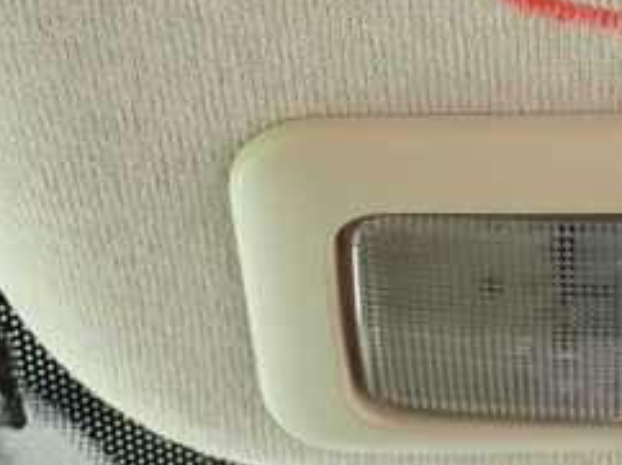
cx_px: 686
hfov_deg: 14.4
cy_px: 21
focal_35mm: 134
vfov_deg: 11.0
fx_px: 2405
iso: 125
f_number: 3.3
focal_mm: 9.65
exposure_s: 1/125
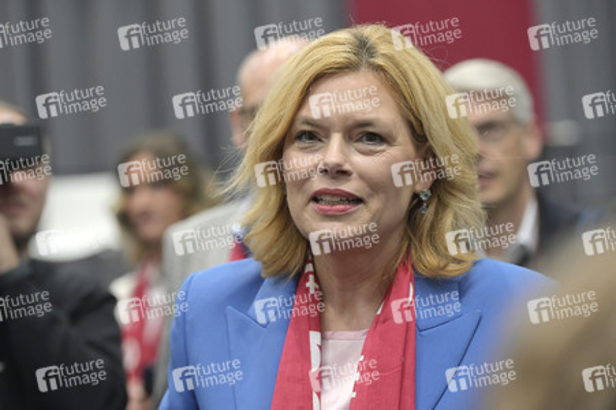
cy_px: 205
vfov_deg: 11.2
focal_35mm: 122
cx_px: 308
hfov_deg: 16.8
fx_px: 2086
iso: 2500
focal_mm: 122
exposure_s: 1/500
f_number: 4
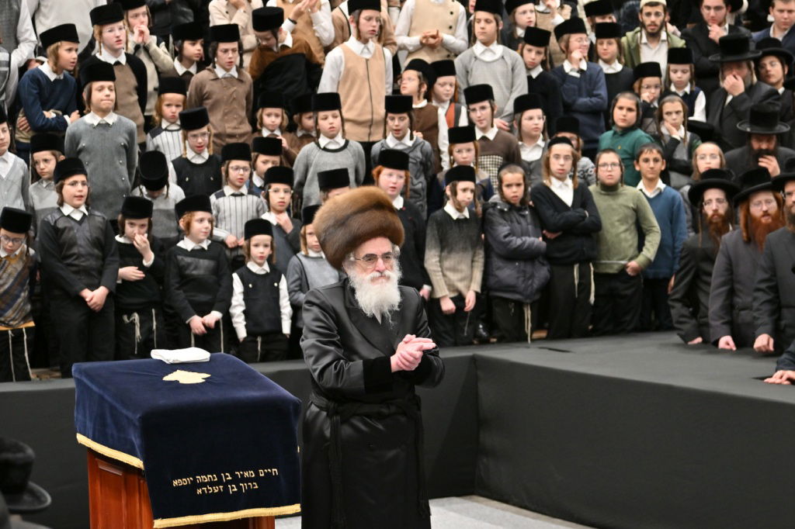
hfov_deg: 19.5
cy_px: 264
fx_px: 2318
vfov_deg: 13.0
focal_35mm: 105
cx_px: 398
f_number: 2.8
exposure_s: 1/500
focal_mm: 70
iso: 640
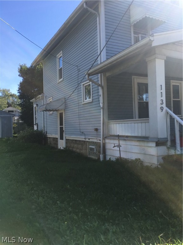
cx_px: 92
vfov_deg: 61.7
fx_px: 204
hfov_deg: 48.2
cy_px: 122
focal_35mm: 29
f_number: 2.2
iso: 25
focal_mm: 4.15
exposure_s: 1/746
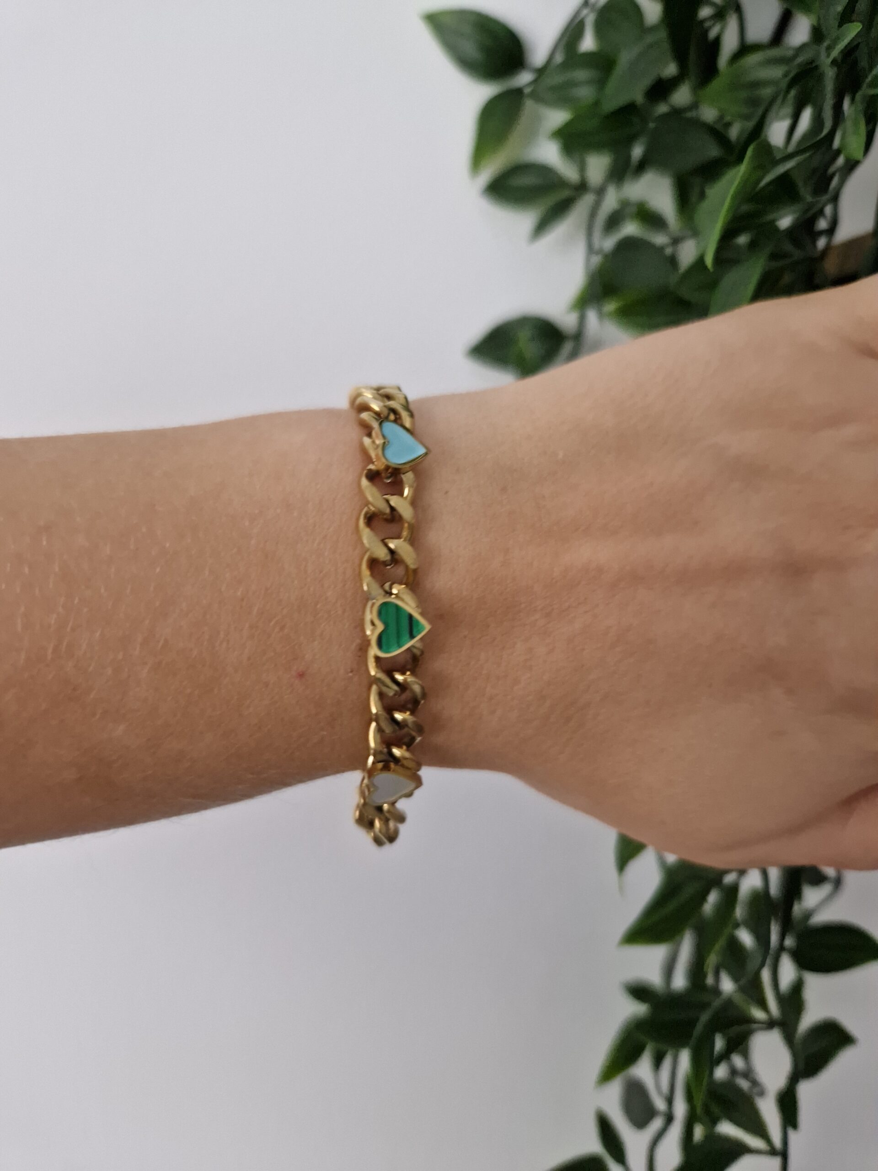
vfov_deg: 73.9
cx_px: 439
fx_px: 778
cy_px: 586
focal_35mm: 23
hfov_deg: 58.9
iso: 500
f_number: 1.8
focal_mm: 5.4
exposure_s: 1/50
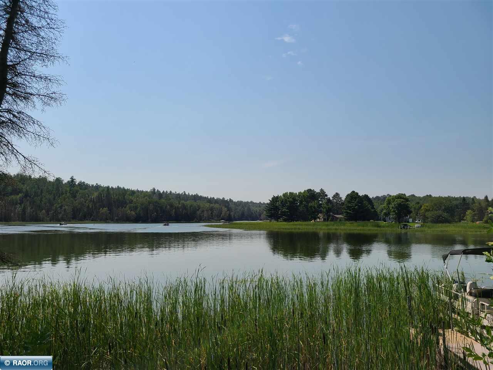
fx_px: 370
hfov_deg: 67.3
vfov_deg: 53.1
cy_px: 185
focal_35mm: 26
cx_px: 246
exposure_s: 1/5595
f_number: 1.8
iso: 40
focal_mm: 5.4
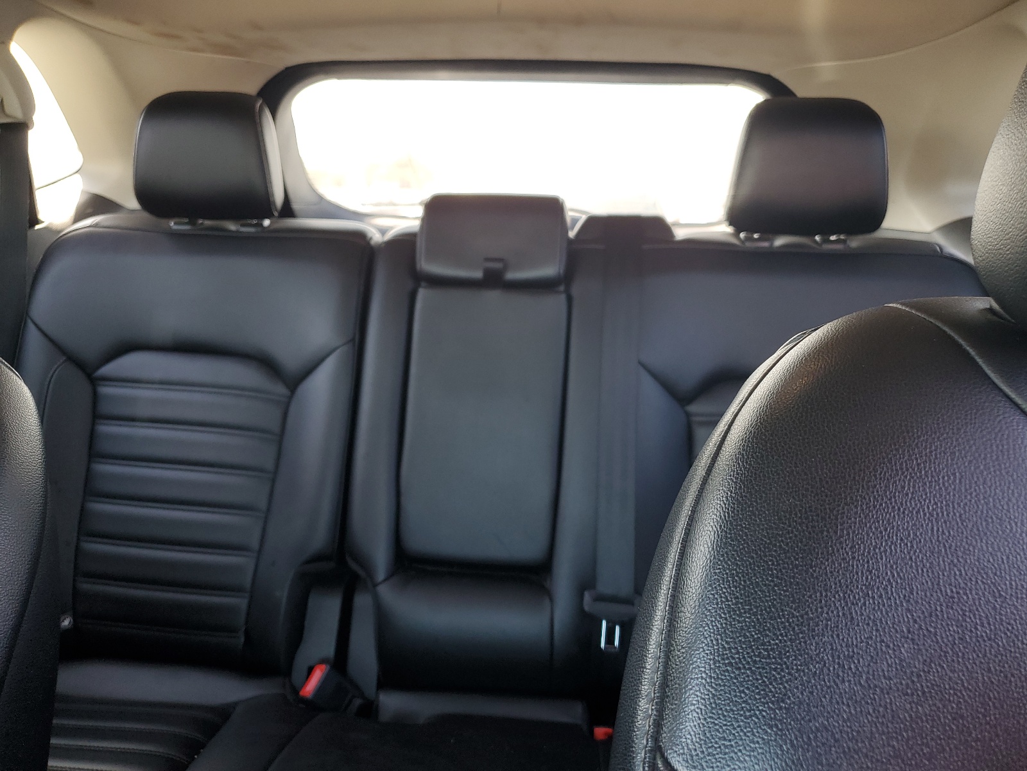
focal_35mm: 26
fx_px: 771
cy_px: 386
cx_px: 514
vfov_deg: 53.1
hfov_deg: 67.3
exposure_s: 1/60.2
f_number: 1.5
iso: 52
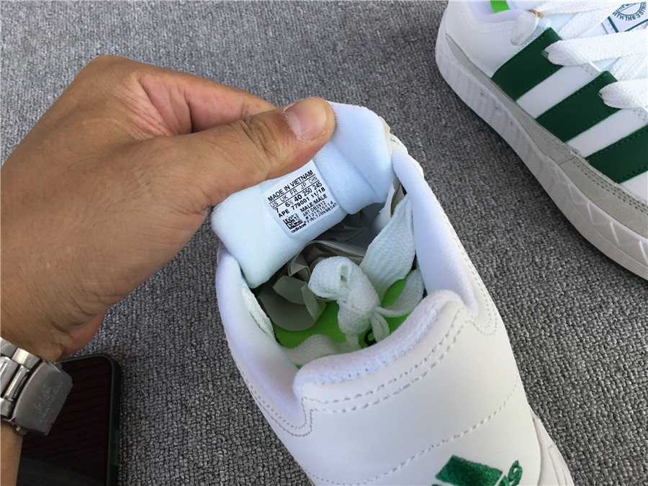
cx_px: 324
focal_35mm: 31
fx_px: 580
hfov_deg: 58.4
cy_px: 243
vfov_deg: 45.4
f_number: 2.4
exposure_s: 1/193
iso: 25
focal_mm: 3.3
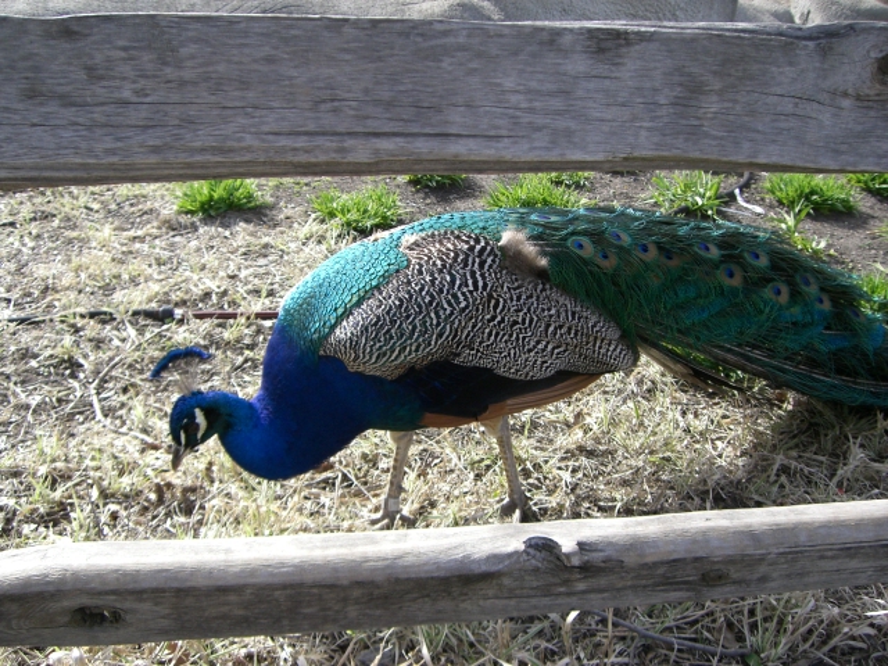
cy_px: 333
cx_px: 444
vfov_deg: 37.7
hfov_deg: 49.0
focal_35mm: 38
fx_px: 975
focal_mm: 6.2
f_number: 2.7
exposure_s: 1/800
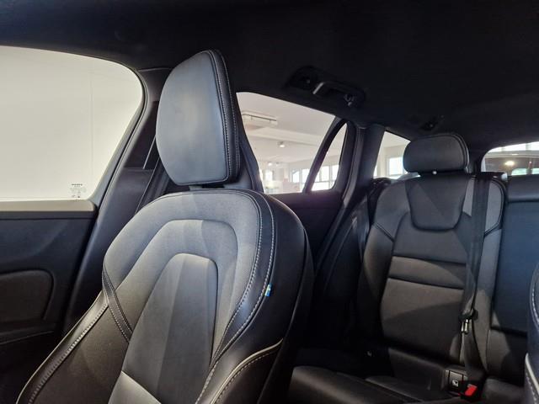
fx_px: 358
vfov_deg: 58.9
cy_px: 202
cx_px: 270
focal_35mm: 23
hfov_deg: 73.9
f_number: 1.8
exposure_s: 1/100
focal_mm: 5.4
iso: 400
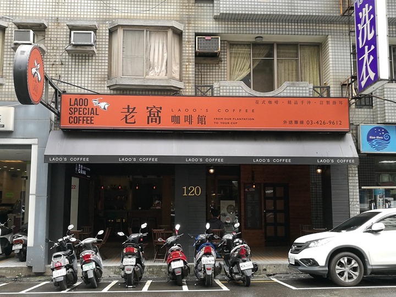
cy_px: 148
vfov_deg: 37.7
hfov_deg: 49.0
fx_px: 435
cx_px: 198
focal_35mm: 38
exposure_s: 1/120
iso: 80
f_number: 2.2
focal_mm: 4.5
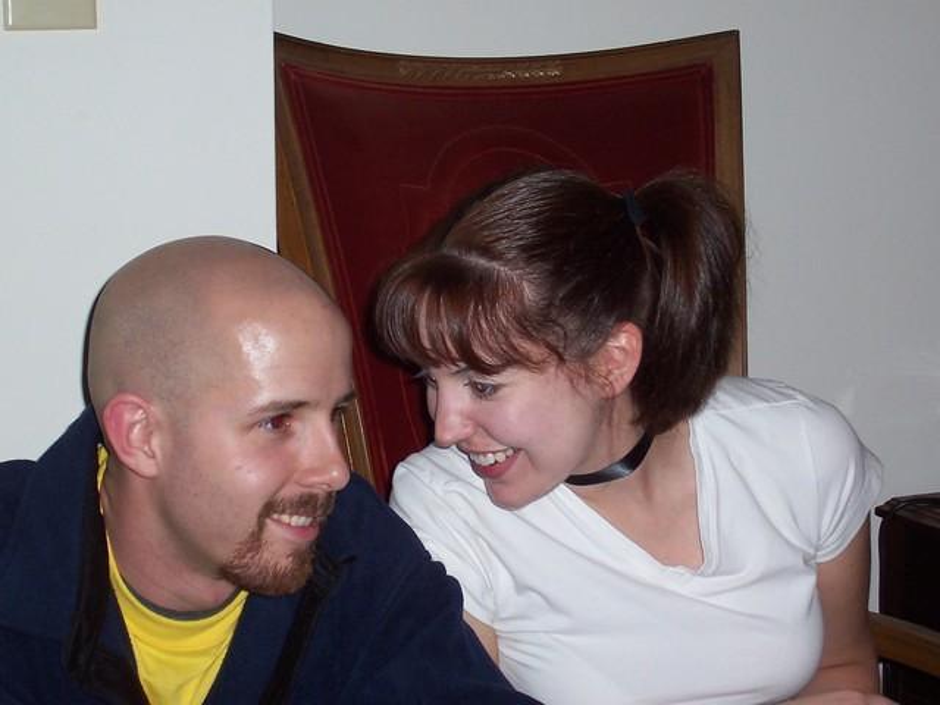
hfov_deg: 27.4
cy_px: 352
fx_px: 1928
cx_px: 470
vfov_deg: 20.7
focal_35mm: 71
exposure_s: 1/90
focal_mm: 10.8
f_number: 4
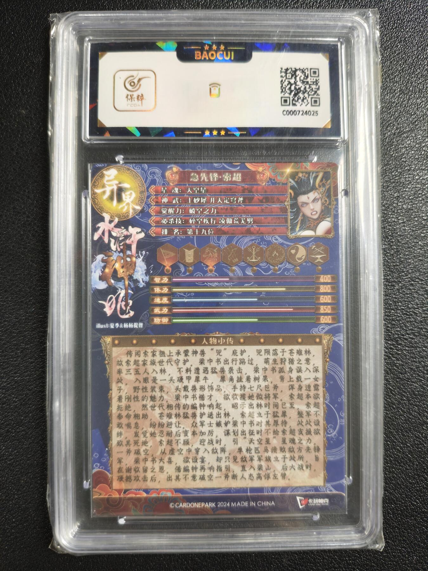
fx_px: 429
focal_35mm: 26
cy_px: 286
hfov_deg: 53.1
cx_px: 214
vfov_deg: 67.3
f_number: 1.5
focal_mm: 4.94
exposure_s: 1/50
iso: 500
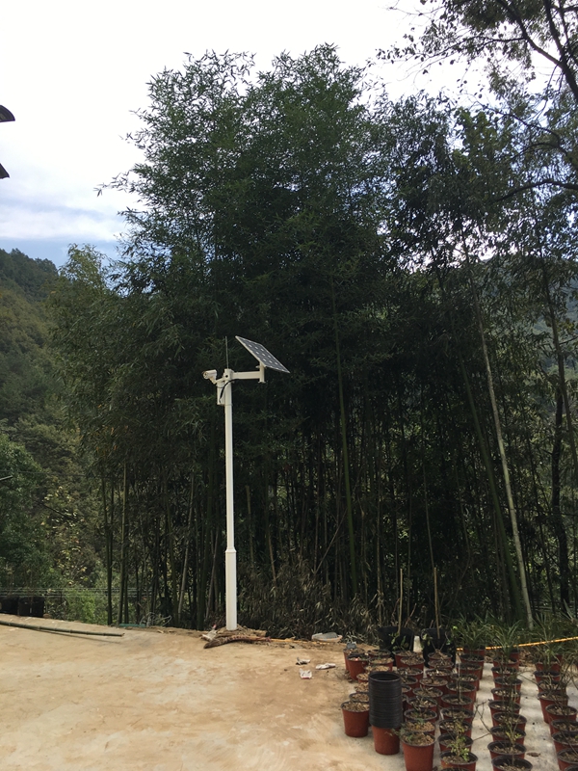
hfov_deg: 48.2
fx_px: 646
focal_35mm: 29
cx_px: 289
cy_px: 386
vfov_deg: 61.7
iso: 25
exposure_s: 1/874
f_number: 2.2
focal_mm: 4.15
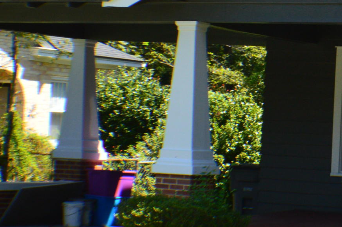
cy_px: 12
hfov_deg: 11.1
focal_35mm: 180
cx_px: 492
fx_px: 1706
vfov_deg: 7.6
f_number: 9
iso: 400
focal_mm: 35
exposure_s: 1/160
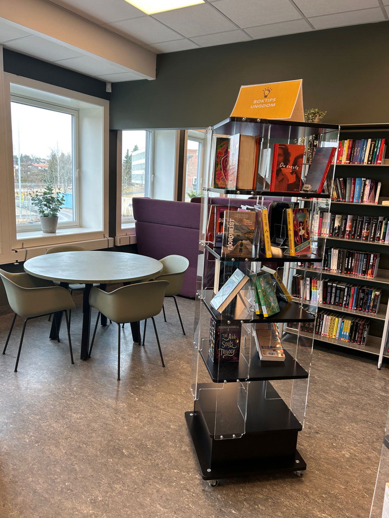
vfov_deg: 67.3
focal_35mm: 26
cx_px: 194
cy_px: 259
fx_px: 390
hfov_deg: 53.1
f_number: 1.5
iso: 50
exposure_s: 1/100
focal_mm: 5.7
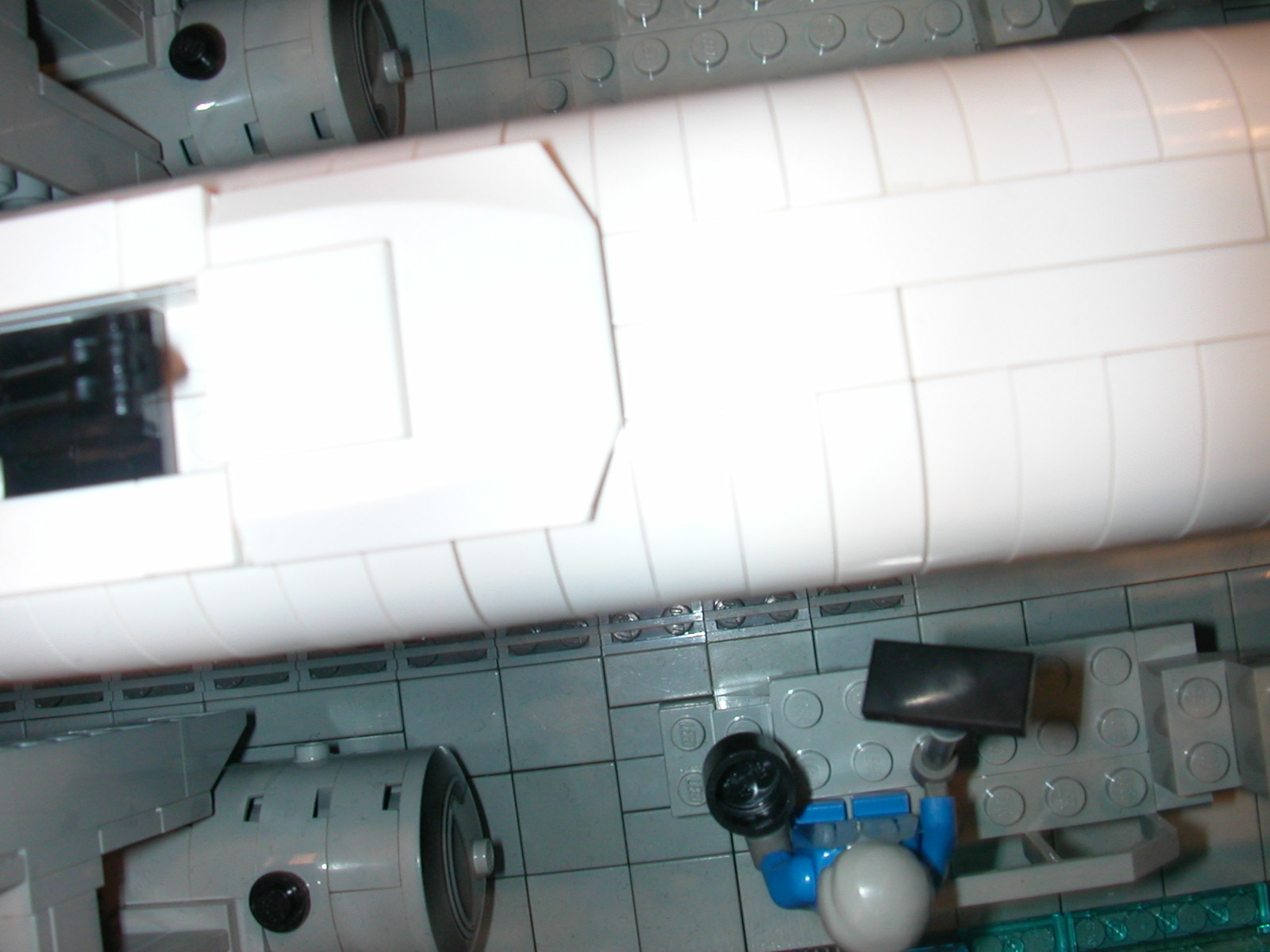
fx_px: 1357
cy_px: 476
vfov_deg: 38.7
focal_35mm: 37
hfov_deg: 50.1
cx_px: 635
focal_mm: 5.6
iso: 100
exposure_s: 1/30
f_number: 4.5
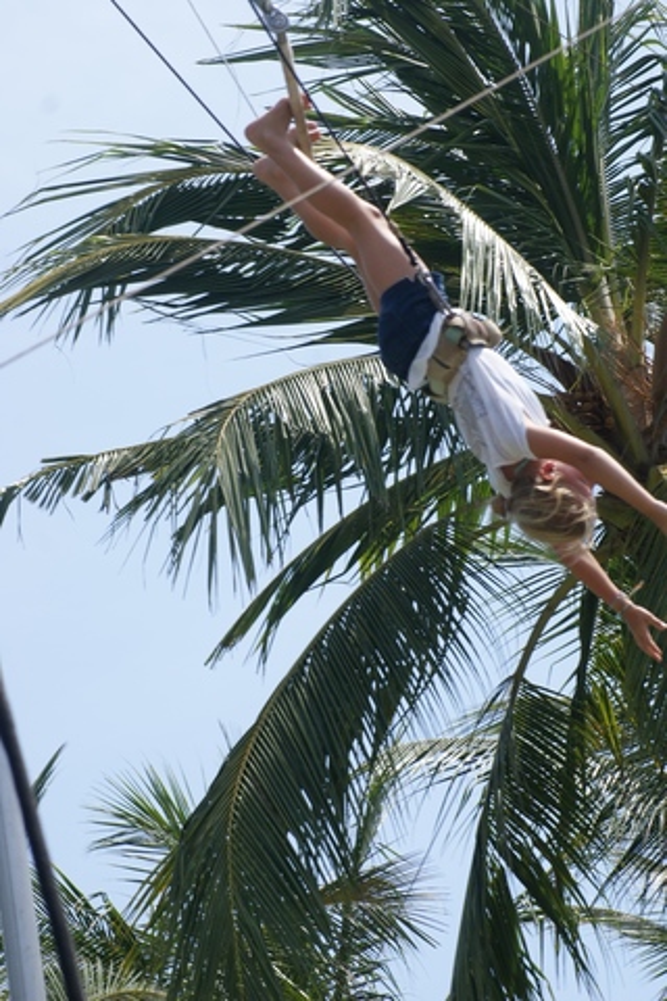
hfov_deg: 10.8
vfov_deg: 16.1
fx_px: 3543
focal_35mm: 128
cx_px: 334
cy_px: 500
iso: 100
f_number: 8
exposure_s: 1/200
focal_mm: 85
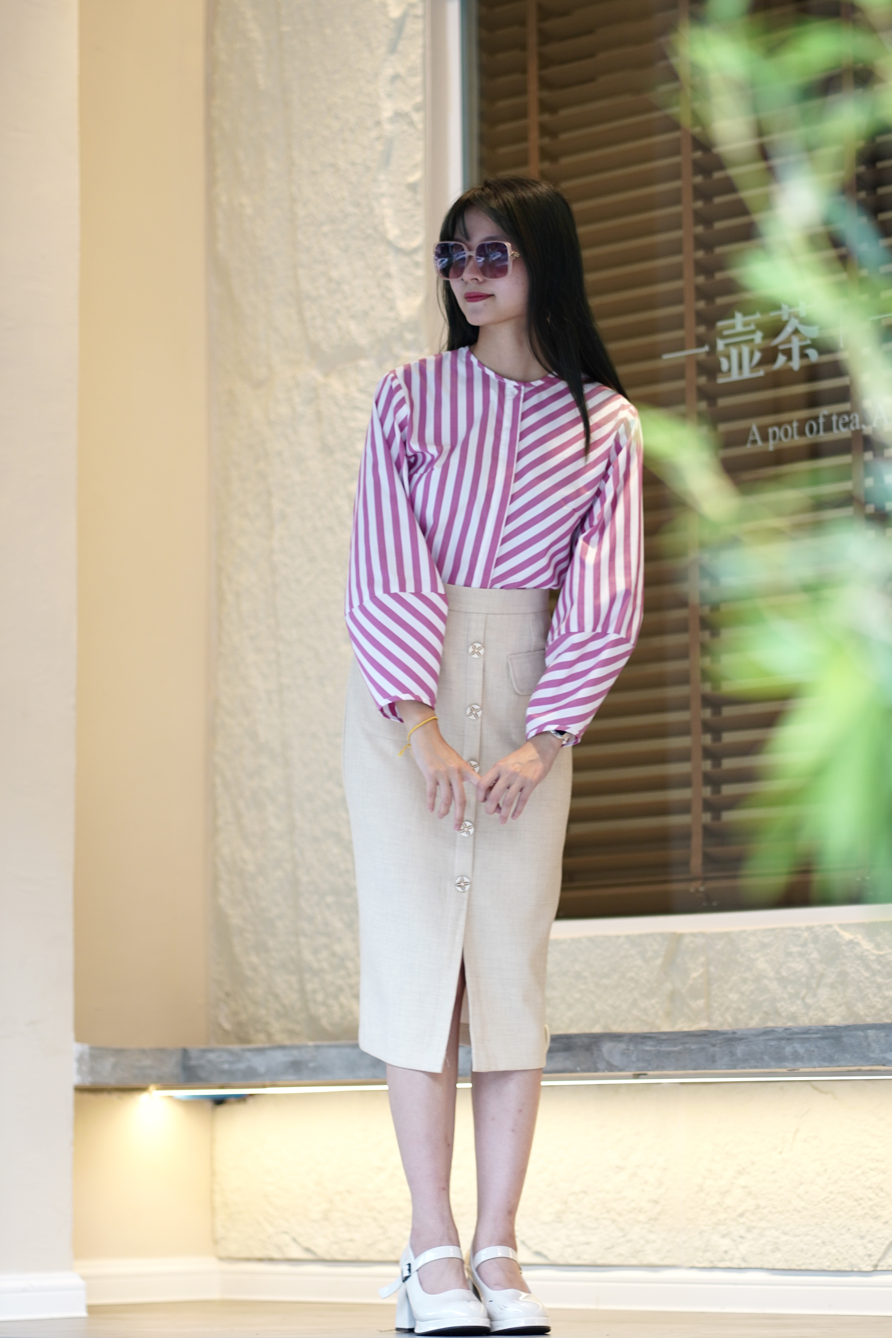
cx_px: 446
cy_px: 669
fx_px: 4738
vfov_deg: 16.1
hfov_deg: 10.8
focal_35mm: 128
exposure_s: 1/160
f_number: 1.8
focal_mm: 85
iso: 200
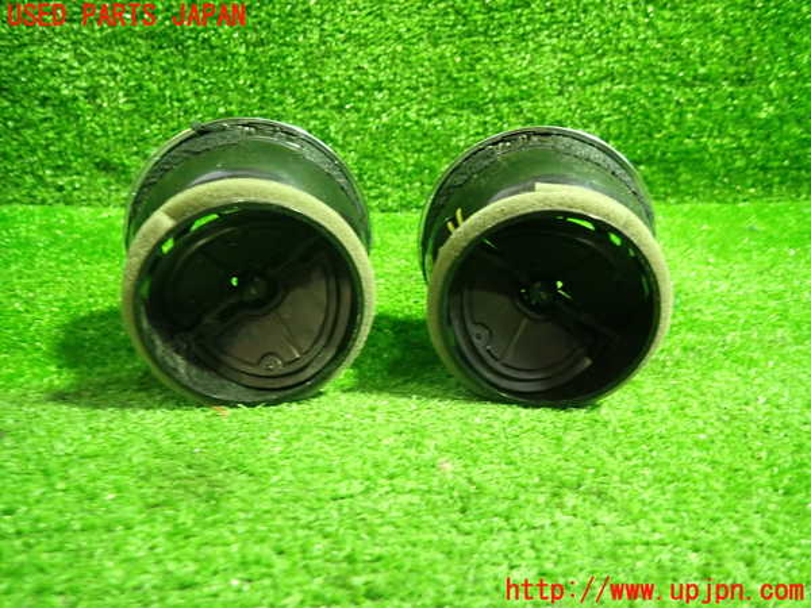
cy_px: 304
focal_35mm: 25
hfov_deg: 69.4
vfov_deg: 54.9
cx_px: 406
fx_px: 586
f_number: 2
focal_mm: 4.5
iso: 640
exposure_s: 1/30
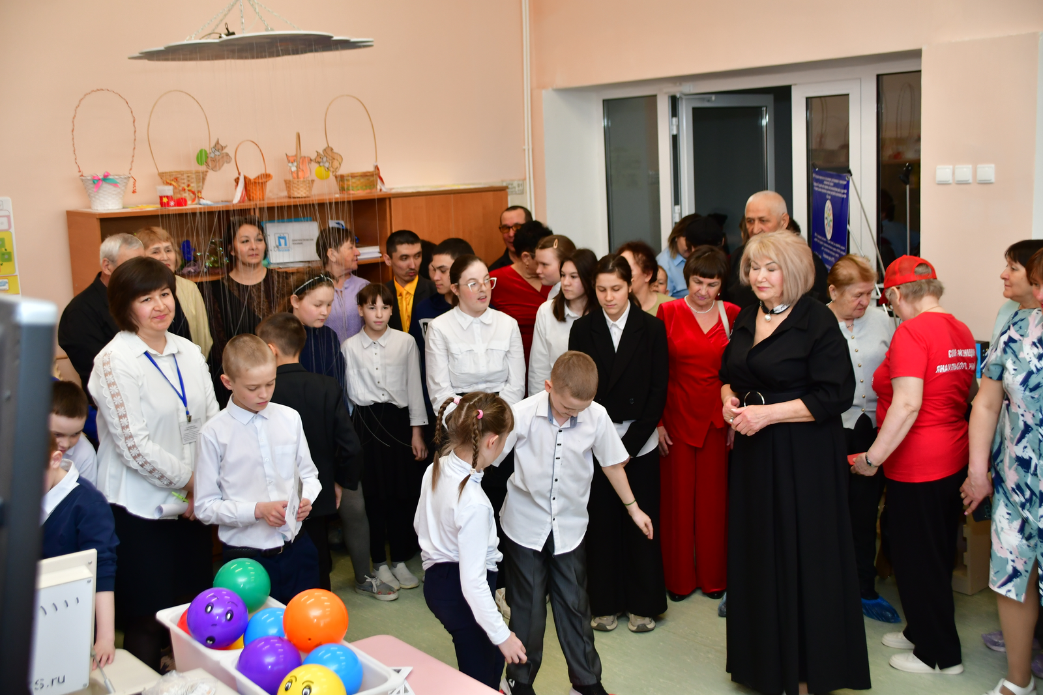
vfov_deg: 31.9
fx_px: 1217
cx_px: 522
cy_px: 348
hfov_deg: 46.4
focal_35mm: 42
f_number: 4
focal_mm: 28
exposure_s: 1/160
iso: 640
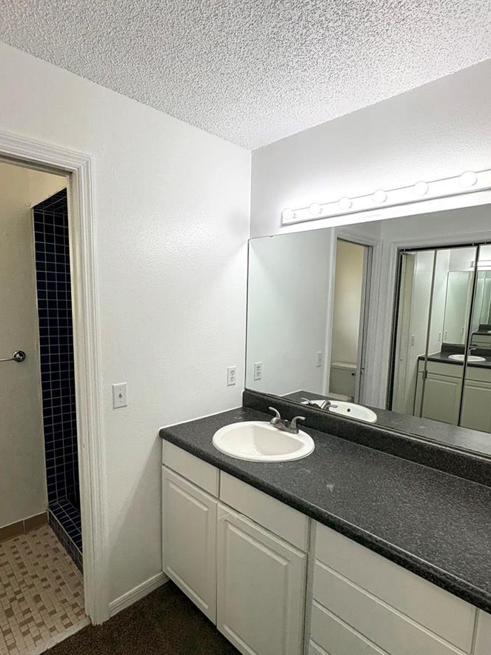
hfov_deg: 68.6
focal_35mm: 19
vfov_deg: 84.6
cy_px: 347
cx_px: 230
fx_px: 359
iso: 40
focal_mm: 2.22
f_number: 2.2
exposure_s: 1/143
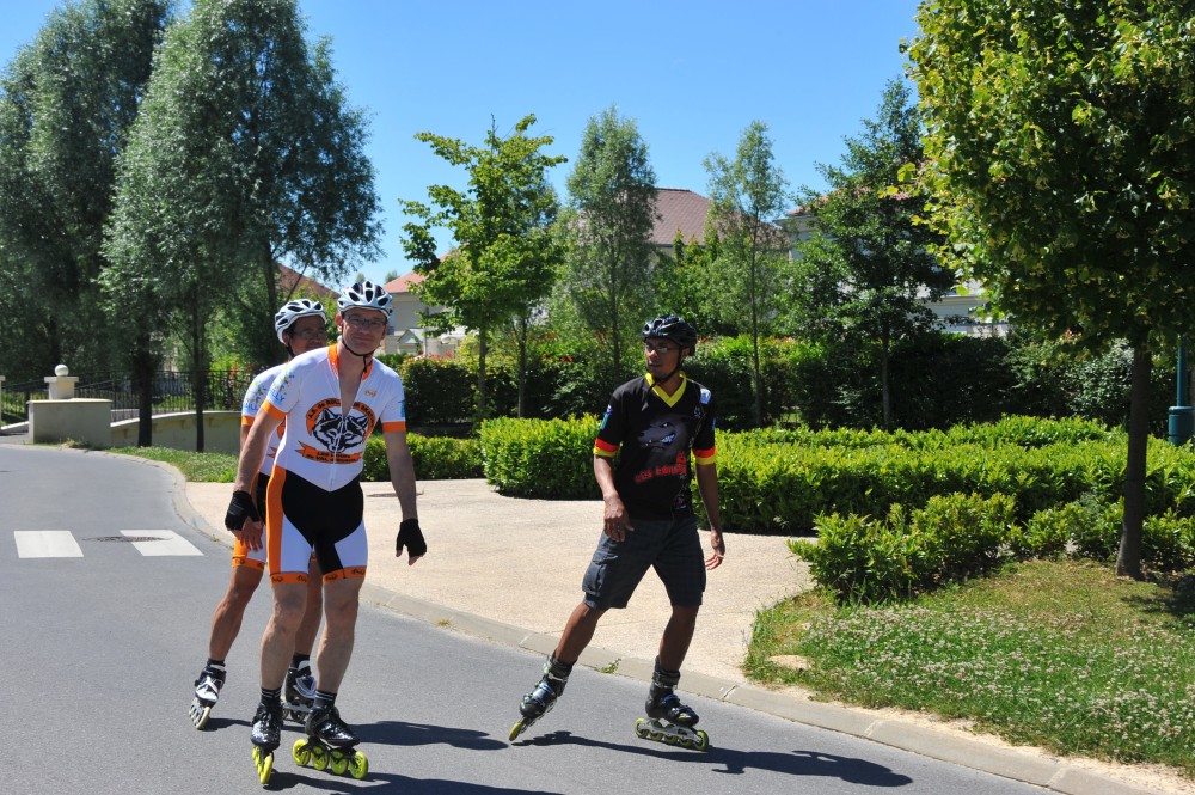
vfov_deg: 24.6
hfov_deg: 36.3
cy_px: 398
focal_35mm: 55
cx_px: 598
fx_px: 1824
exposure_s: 1/500
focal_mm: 55
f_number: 11
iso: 400
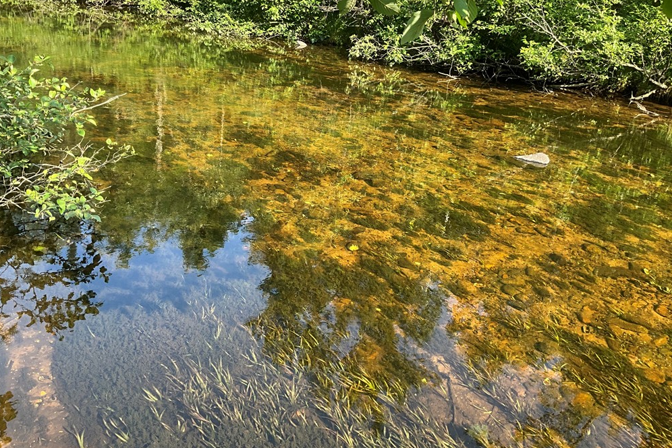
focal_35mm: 31
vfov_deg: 42.2
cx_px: 338
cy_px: 190
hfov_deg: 60.3
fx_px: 579
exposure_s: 1/125
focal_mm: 3
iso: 16
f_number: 1.8
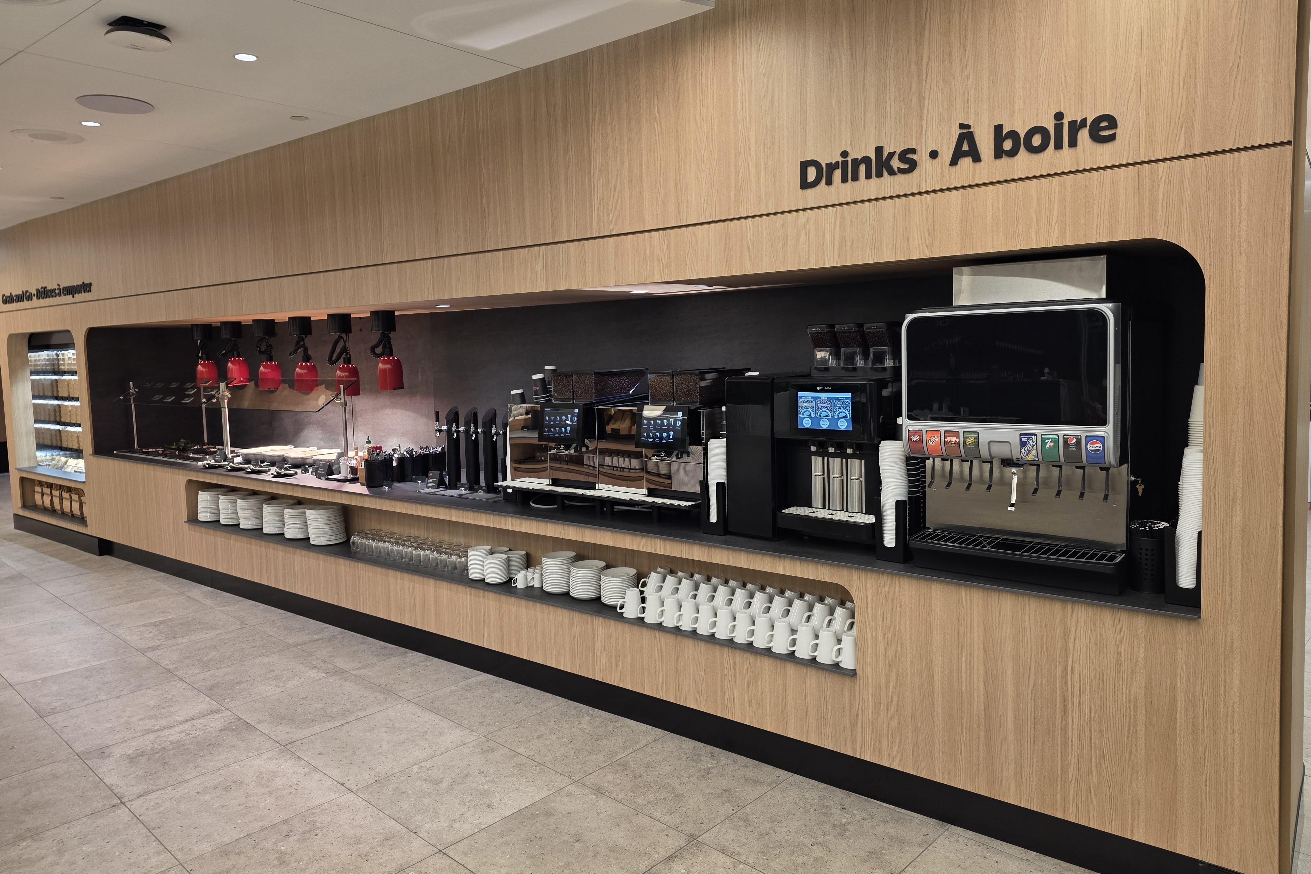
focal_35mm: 24
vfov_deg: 53.1
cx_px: 657
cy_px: 412
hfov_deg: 73.7
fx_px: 874
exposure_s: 1/54.4
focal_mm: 6.25
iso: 160
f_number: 1.7
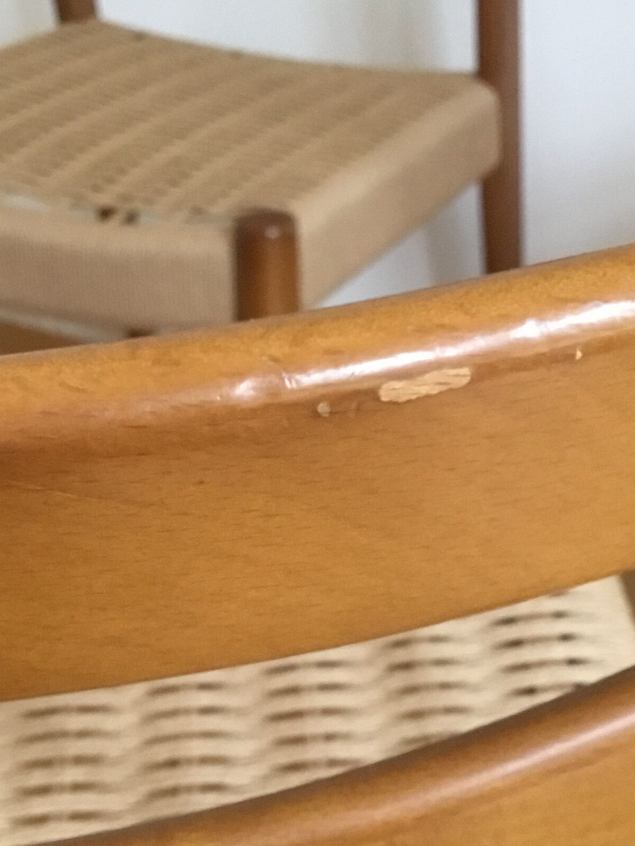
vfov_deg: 30.6
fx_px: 1540
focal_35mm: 63
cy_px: 515
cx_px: 250
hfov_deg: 23.3
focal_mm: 3.3
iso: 200
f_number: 2.4
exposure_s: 1/20
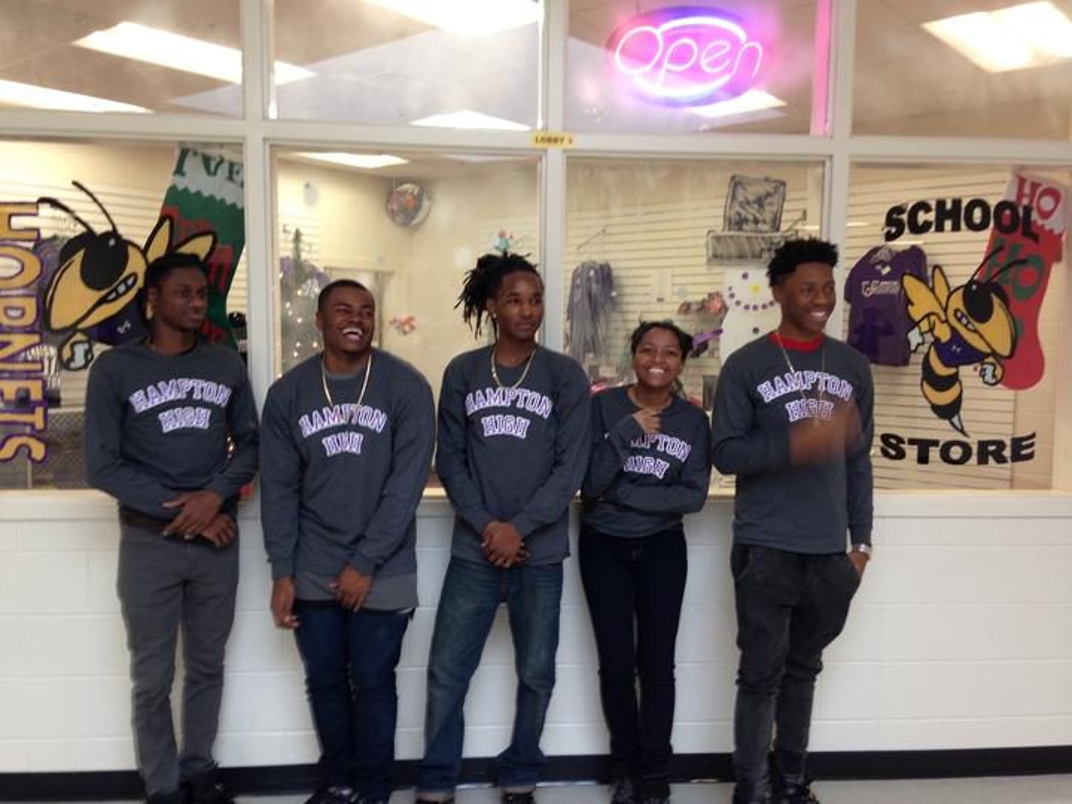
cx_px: 536
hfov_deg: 55.4
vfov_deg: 42.9
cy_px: 402
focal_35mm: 33
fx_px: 1022
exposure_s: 1/20
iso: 50
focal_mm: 4.12
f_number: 2.4
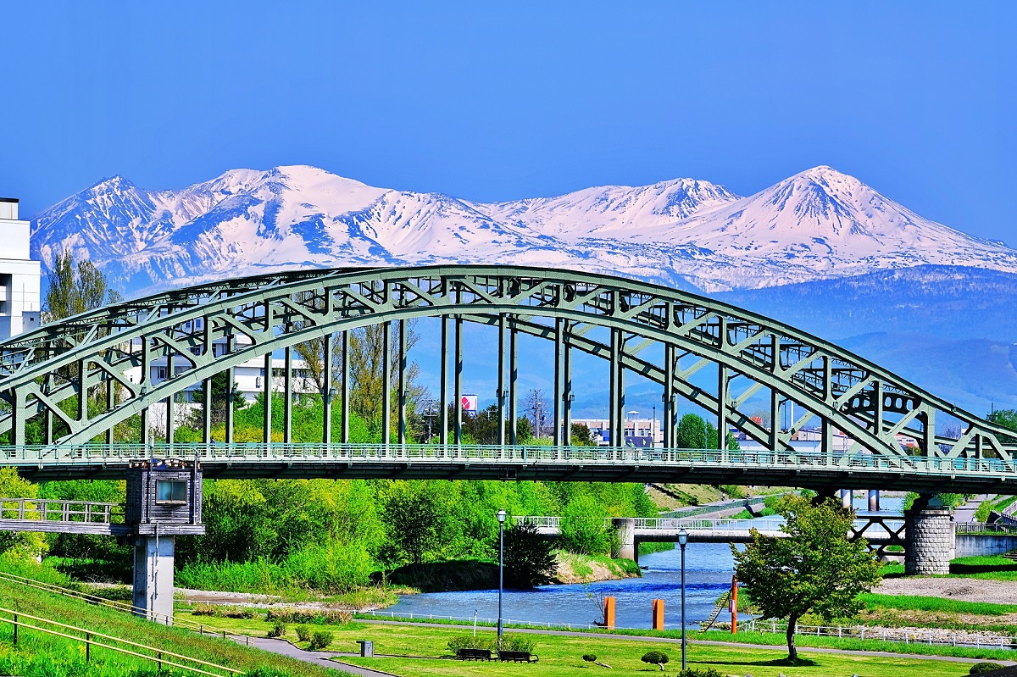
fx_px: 5591
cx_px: 508
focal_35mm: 198
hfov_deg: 10.4
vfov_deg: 6.9
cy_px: 338
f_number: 11
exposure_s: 1/200
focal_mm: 132
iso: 100
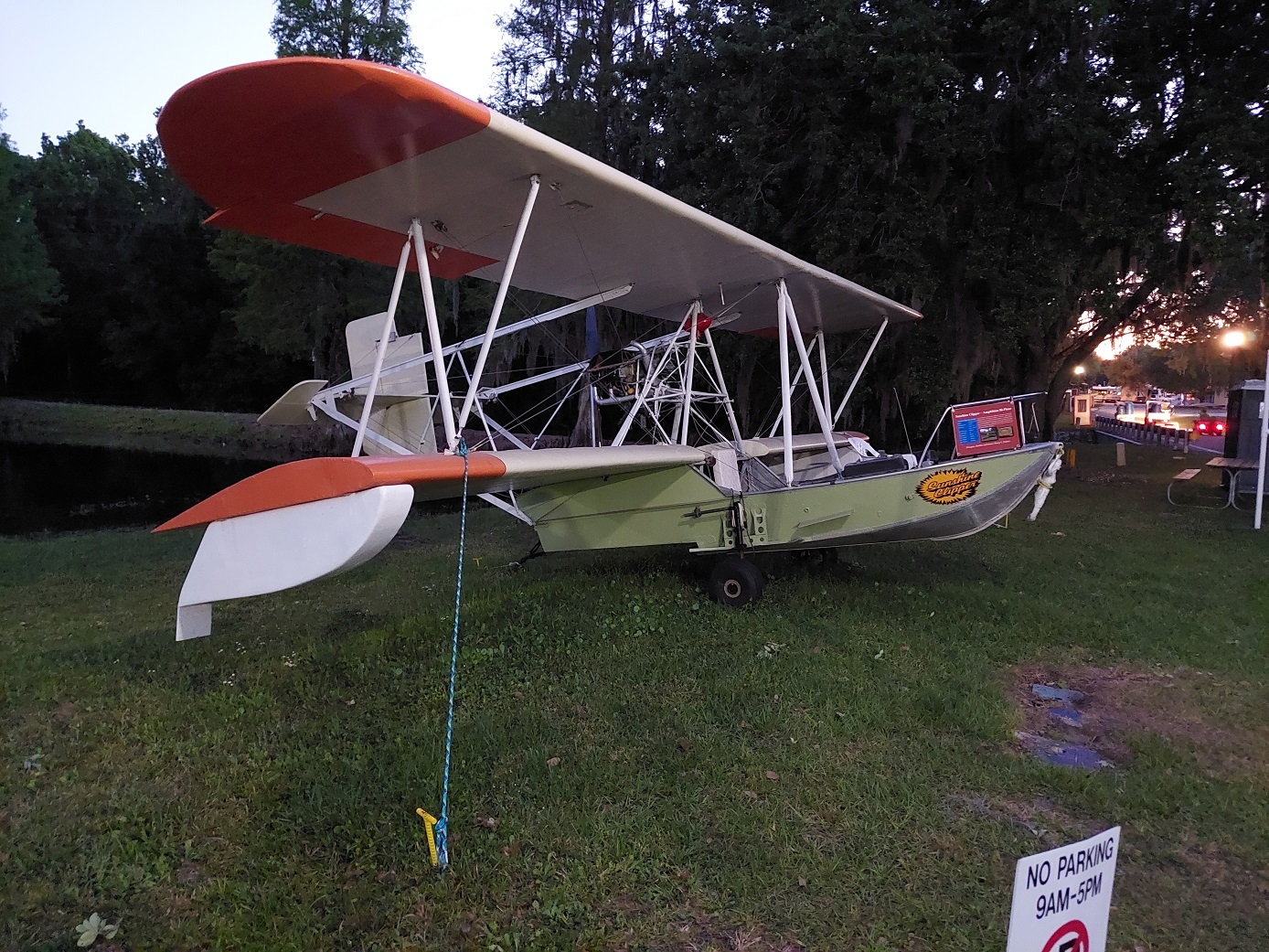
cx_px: 634
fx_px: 880
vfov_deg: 56.8
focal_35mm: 24
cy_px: 476
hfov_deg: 71.6
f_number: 1.8
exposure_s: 1/8
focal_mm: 5.23
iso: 2000
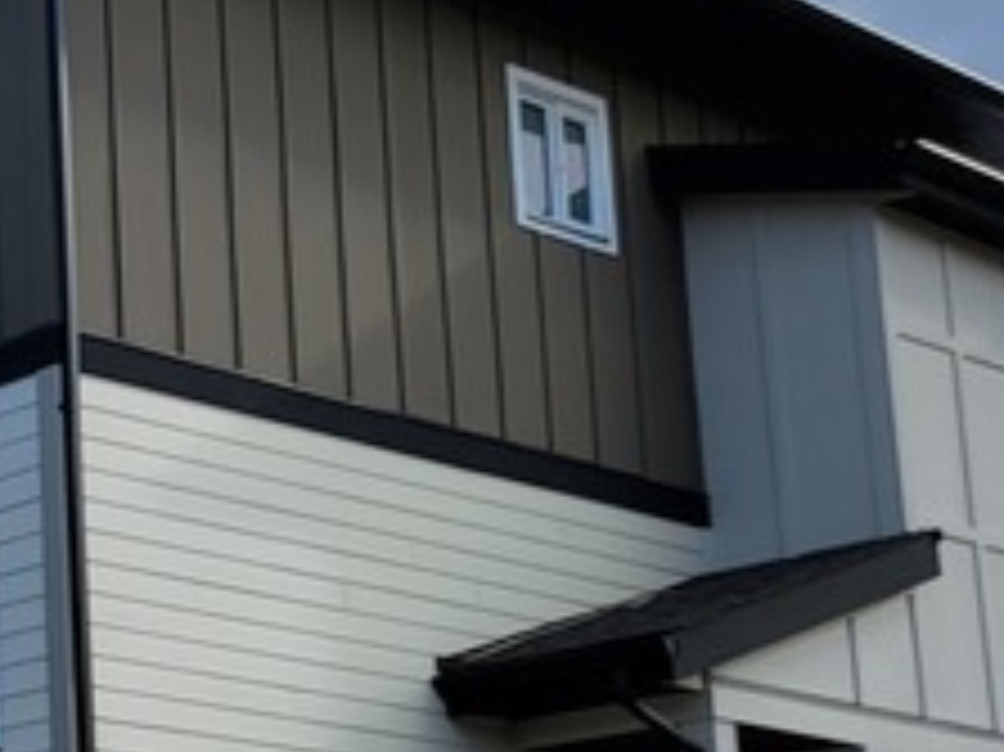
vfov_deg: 16.8
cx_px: -671
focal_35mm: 86
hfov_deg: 18.8
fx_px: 2493
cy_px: 729
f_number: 1.8
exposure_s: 1/633
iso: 16
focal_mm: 6.7
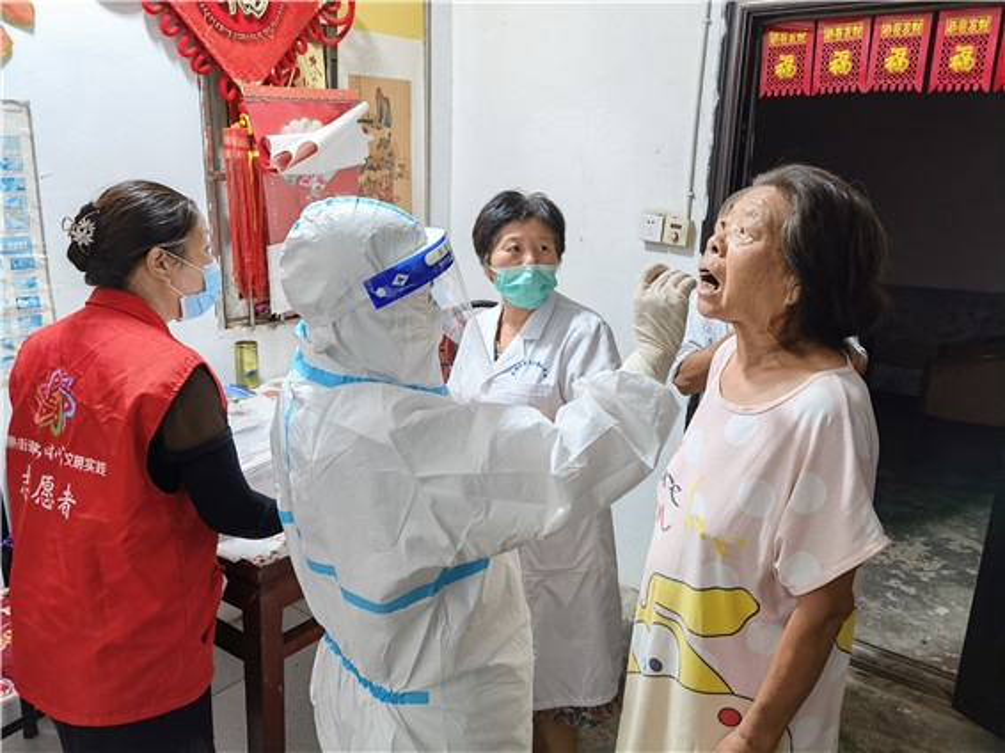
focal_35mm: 27
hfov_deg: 65.3
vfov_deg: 51.3
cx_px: 502
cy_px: 376
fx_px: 784
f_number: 1.9
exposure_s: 1/50
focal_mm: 6.67
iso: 320
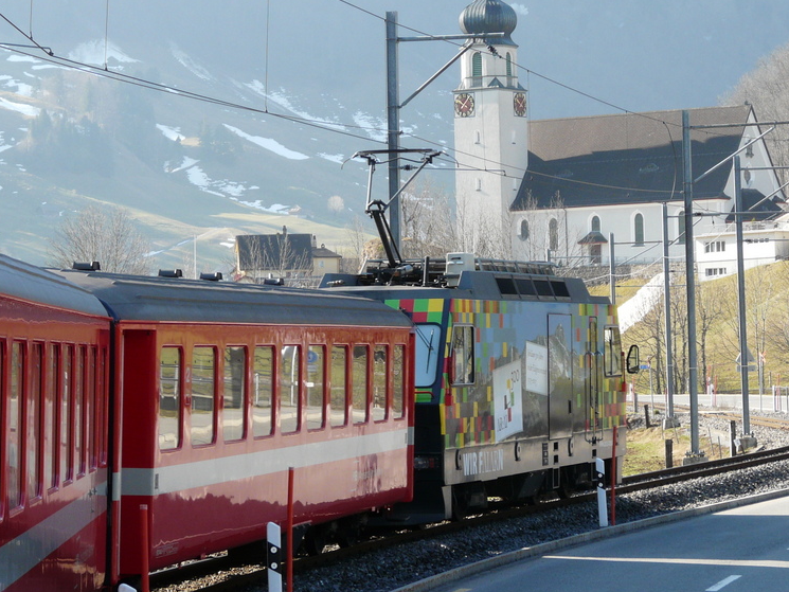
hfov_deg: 12.6
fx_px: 3579
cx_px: 467
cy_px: 316
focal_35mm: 157
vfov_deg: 9.5
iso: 100
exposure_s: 1/250
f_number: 4.5
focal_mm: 19.2
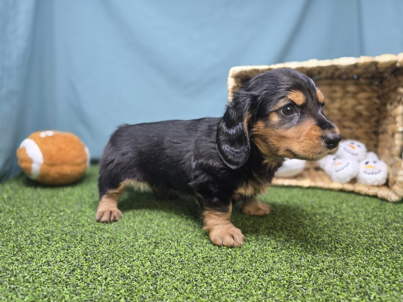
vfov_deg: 58.9
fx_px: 268
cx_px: 202
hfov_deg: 73.9
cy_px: 151
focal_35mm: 23
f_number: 1.7
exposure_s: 1/120
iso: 200
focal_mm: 6.3
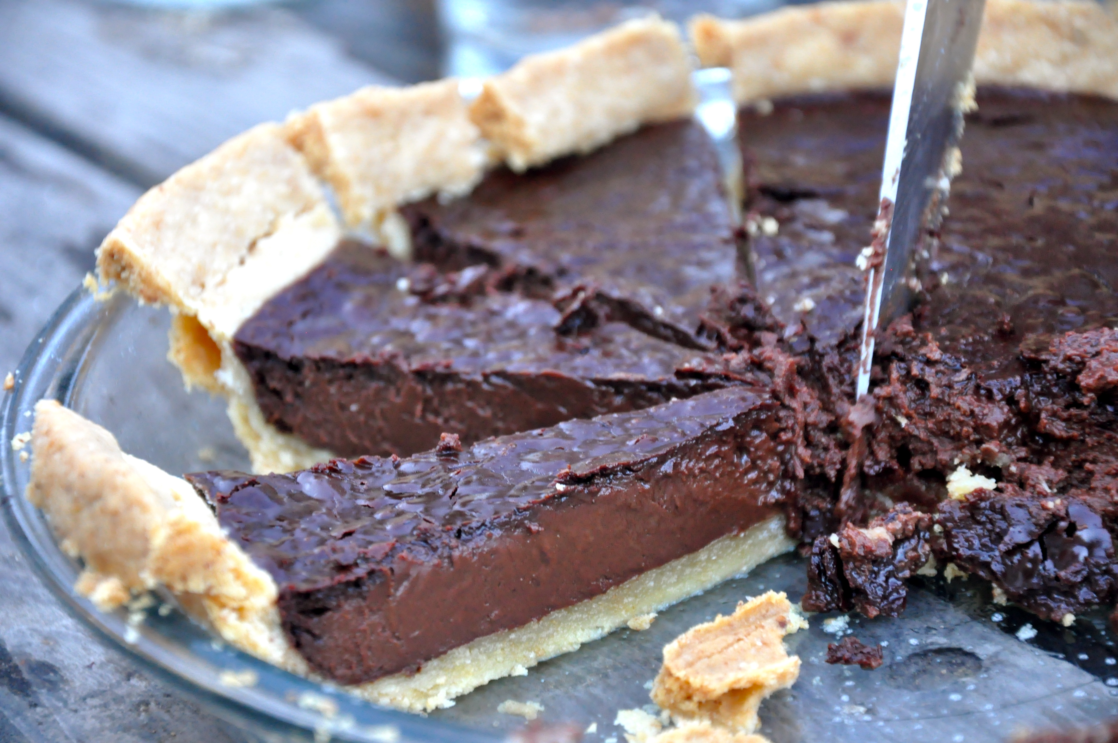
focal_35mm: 158
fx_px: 4885
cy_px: 372
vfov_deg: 8.7
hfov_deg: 13.1
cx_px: 559
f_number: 5.6
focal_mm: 105
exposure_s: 1/60
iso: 1600
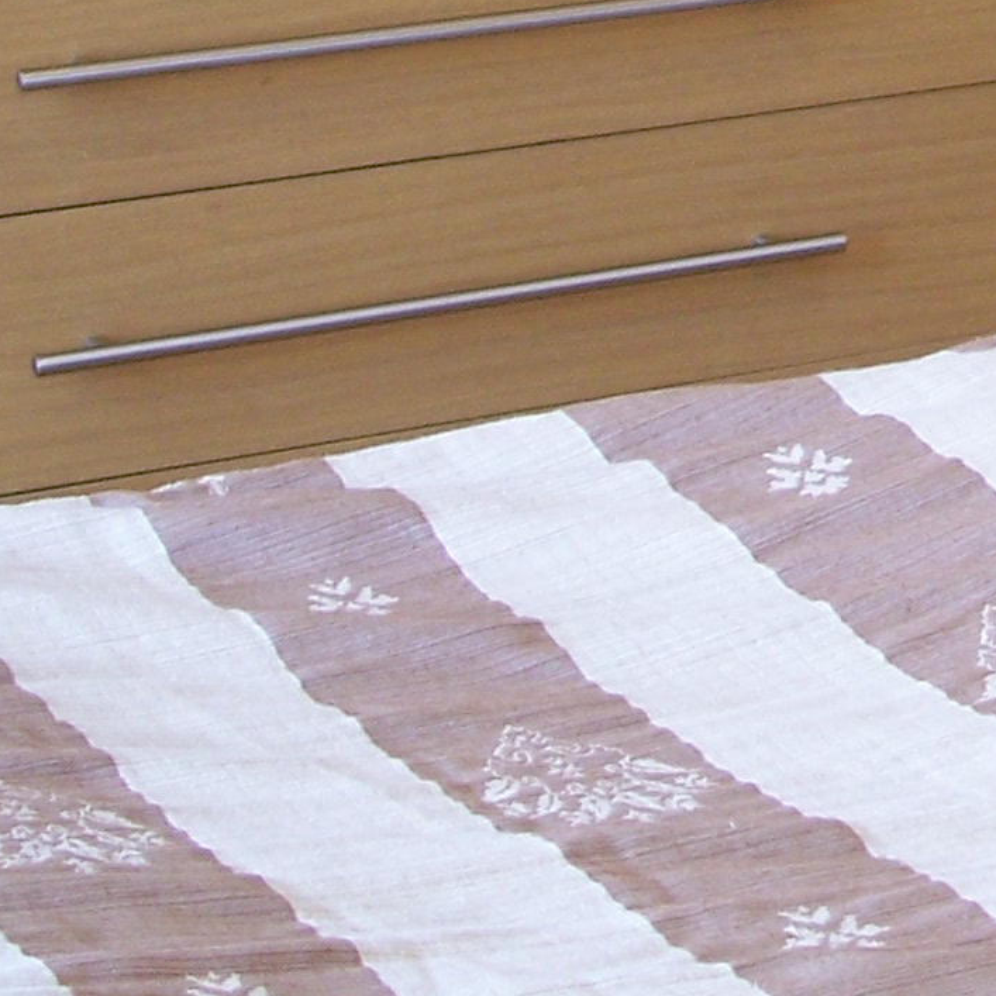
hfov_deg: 11.0
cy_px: -401
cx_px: 1664
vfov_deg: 11.2
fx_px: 4915
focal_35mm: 151
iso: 125
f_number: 2.8
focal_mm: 7.8
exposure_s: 1/30
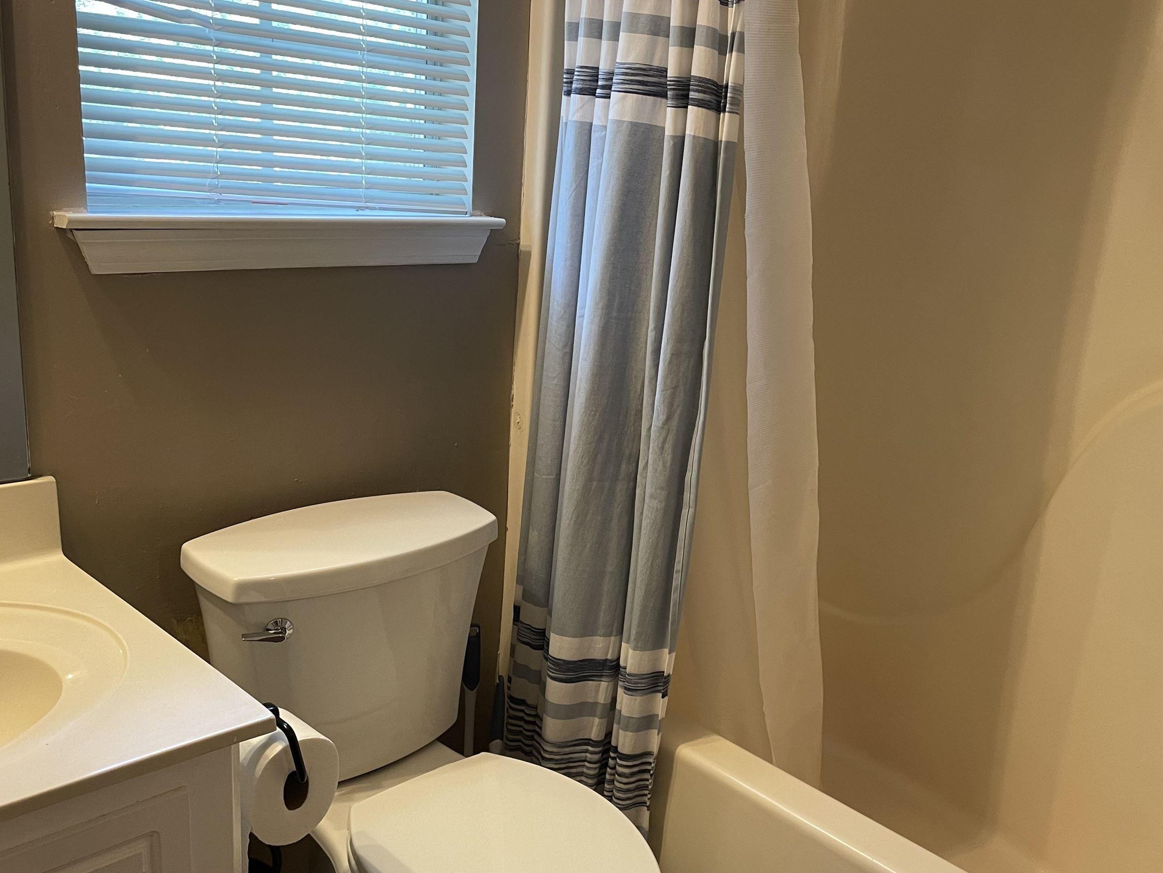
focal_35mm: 34
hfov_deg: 53.6
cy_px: 472
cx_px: 696
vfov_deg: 41.8
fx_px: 1142
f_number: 1.6
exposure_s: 1/60
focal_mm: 4.2
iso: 100
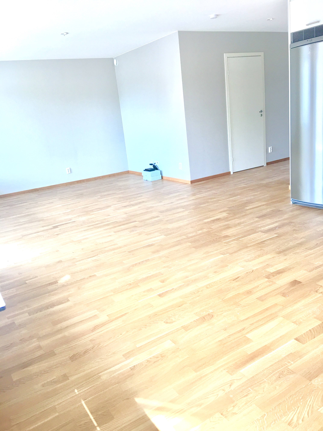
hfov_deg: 48.2
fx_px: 361
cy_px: 216
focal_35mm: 29
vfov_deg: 61.7
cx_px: 162
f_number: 2.2
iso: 25
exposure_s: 1/33
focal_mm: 4.15
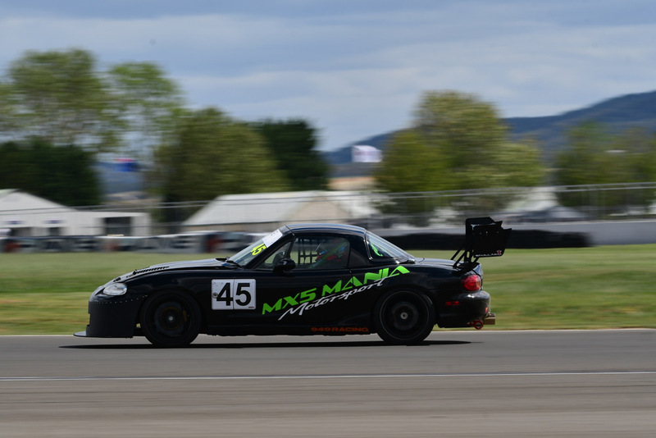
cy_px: 219
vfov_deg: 4.6
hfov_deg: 6.9
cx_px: 328
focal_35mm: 300
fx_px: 5468
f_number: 11
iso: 100
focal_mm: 200
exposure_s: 1/200
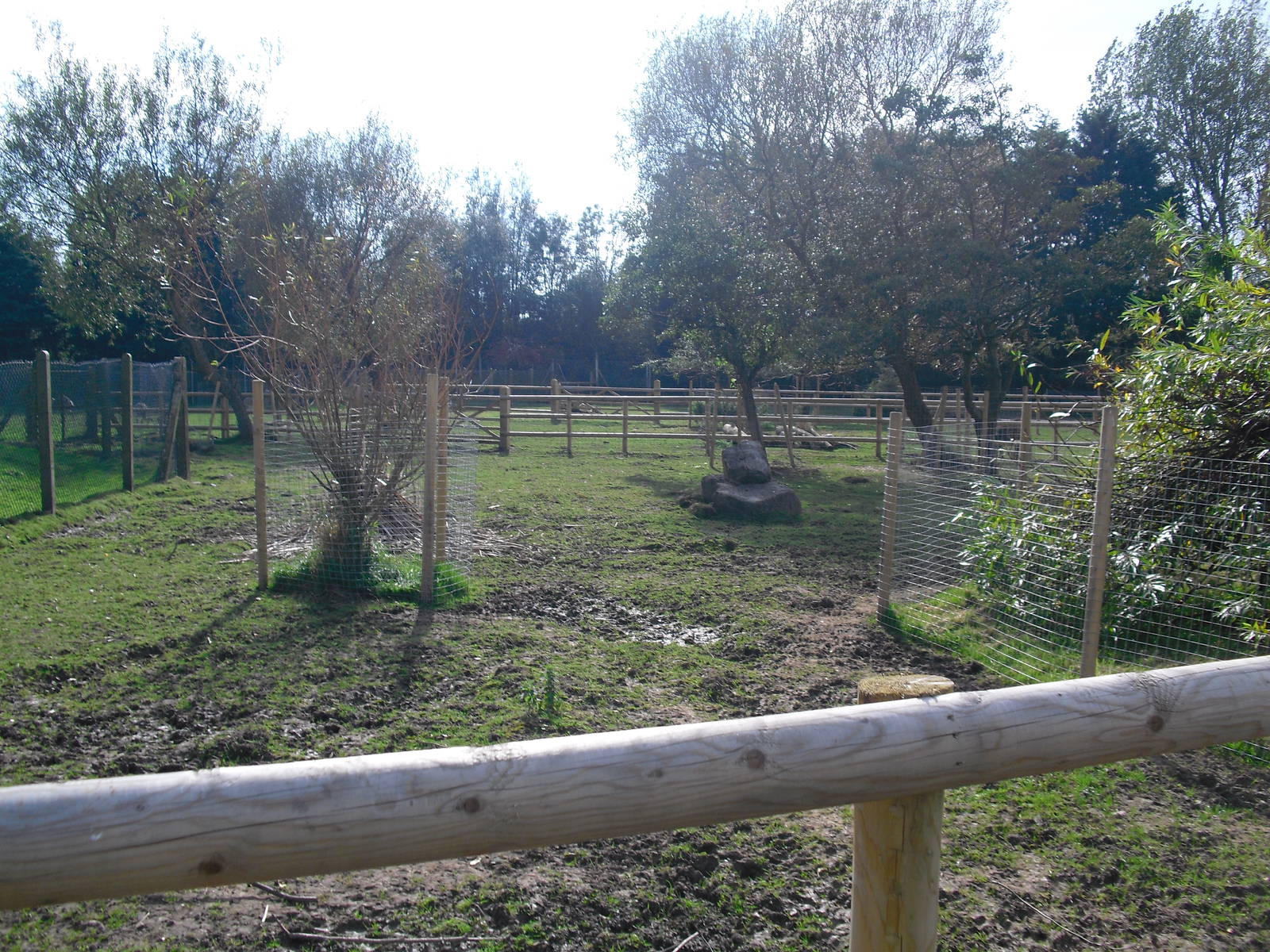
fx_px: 1321
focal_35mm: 36
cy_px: 476
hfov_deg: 51.4
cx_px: 635
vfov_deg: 39.7
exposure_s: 1/100
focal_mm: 6.3
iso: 64
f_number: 7.8
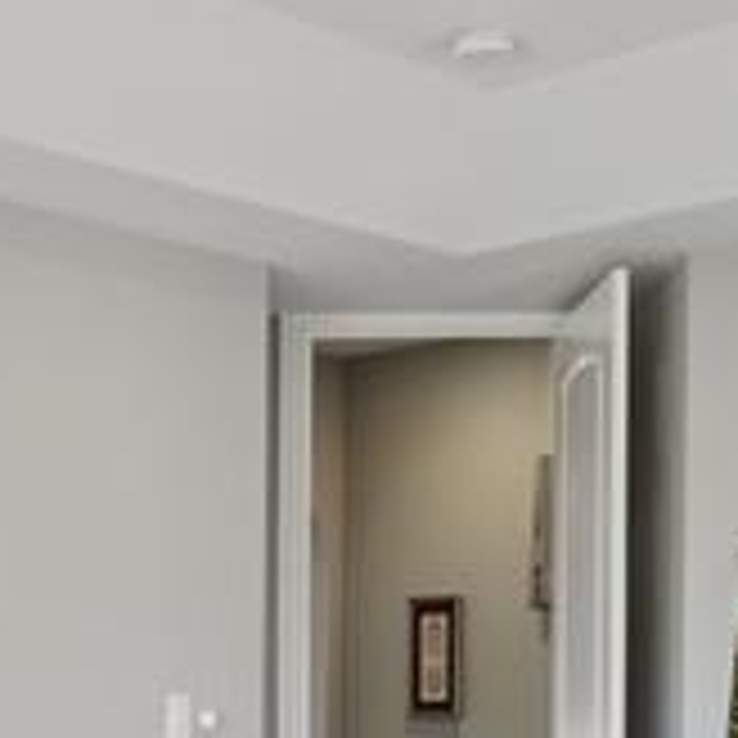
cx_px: 81
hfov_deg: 20.0
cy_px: 765
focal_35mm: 85
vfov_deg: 19.7
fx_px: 2050
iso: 250
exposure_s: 1/8
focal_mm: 16
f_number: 10
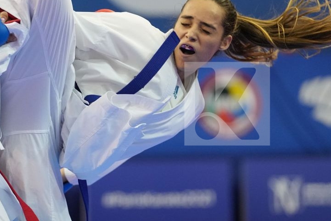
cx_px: 72
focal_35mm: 402
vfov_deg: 3.4
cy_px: 104
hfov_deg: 5.1
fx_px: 3697
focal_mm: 161
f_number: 2.8
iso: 3200
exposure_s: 1/1000
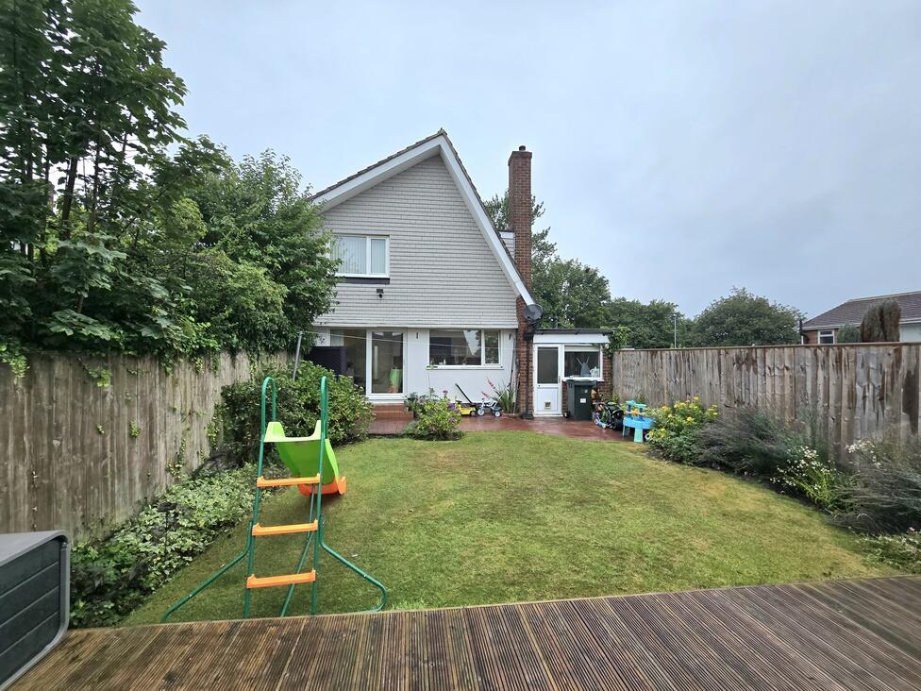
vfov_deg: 89.9
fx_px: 346
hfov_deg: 106.2
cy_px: 346
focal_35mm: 13
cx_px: 460
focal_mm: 2.2
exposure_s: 1/526
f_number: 2.2
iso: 50
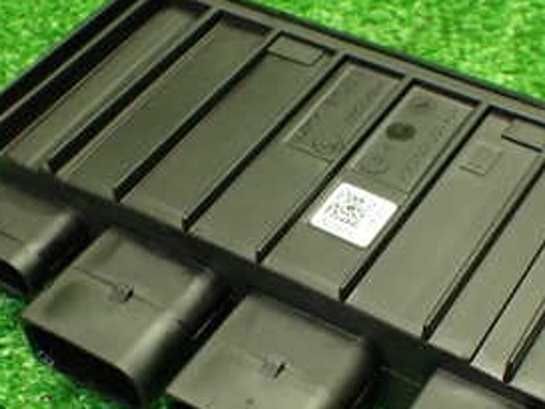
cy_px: 287
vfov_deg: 22.1
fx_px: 1040
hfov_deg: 29.3
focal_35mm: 66
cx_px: 333
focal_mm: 5.4
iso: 640
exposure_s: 1/125
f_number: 2.3
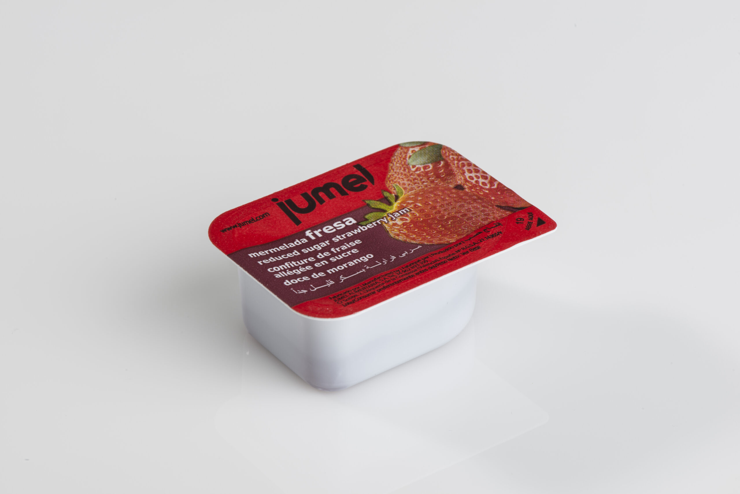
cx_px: 370
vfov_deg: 13.1
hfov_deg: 19.4
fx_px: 2159
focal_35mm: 105
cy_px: 247
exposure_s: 1/125
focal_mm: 105
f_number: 20
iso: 50
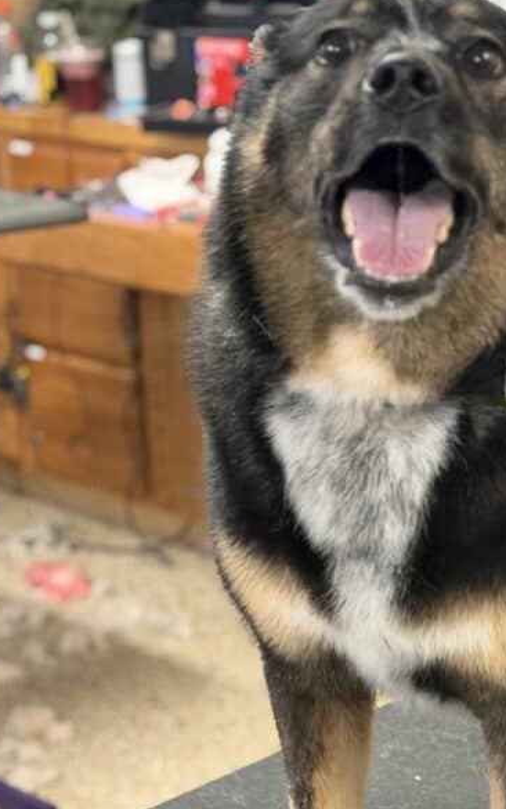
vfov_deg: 23.2
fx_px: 1962
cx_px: 401
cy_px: 502
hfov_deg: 14.6
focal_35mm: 89
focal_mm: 6.76
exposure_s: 1/40
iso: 320
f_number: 1.78
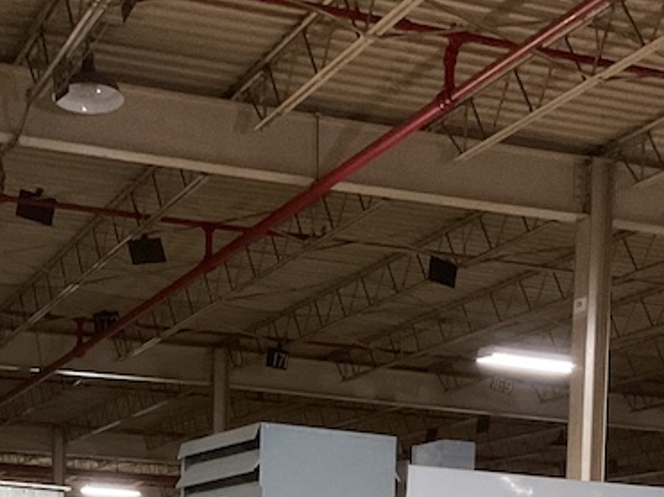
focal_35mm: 80
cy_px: 676
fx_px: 1534
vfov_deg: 17.1
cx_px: 294
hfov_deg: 24.4
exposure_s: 1/30
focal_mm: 3
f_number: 1.8
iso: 320
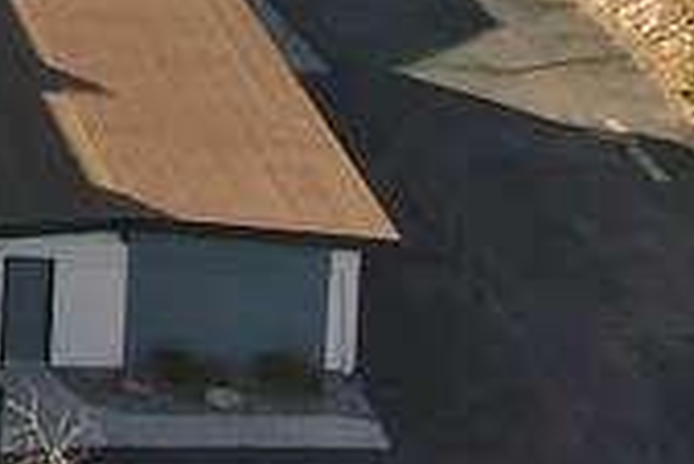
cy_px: -1070
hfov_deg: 11.9
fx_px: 2913
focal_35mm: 151
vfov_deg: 7.6
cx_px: -747
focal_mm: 4.5
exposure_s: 1/250
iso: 110
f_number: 2.8
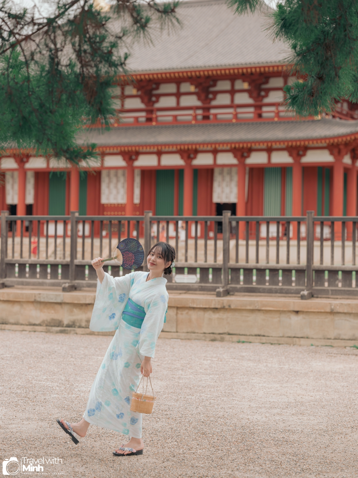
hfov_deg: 17.0
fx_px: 1200
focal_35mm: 87
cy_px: 239
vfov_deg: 22.5
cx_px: 179
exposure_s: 1/640
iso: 200
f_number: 4
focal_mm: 110
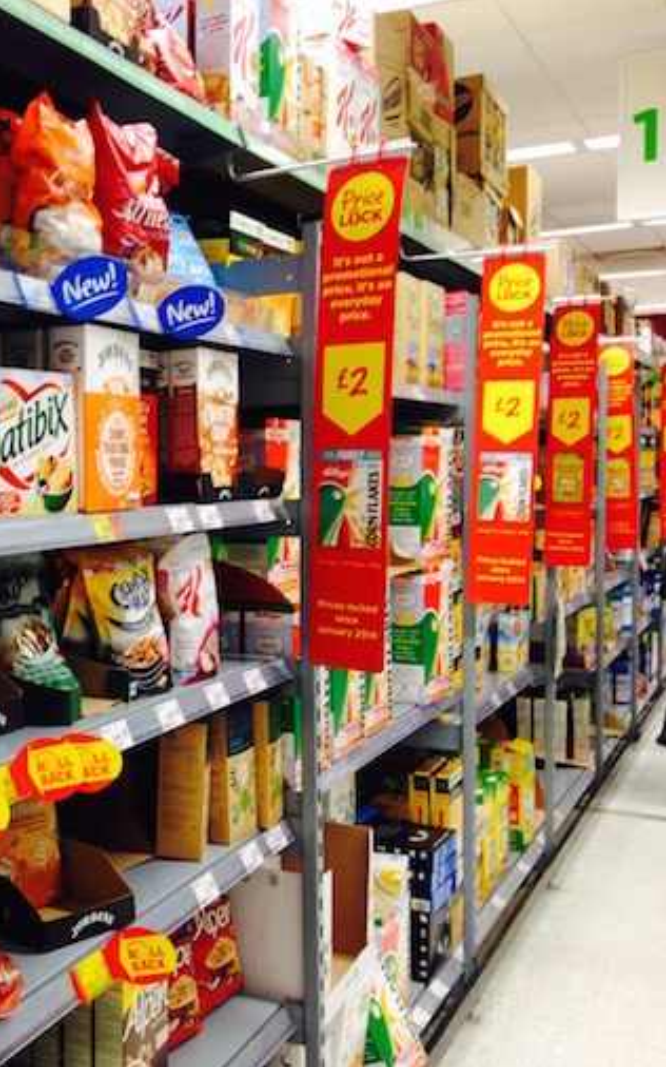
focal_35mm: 47
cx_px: -48
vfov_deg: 42.7
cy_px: 534
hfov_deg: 25.6
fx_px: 1366
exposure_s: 1/20
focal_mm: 4.12
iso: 64
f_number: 2.4
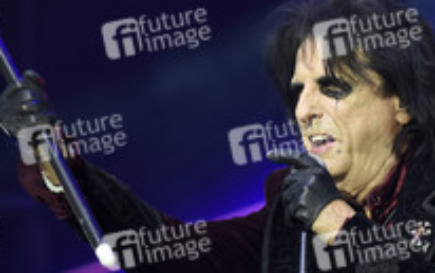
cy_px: 193
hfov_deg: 5.1
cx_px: 311
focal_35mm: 412
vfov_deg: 3.2
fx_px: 4887
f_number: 5.6
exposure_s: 1/60
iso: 2000
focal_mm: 185
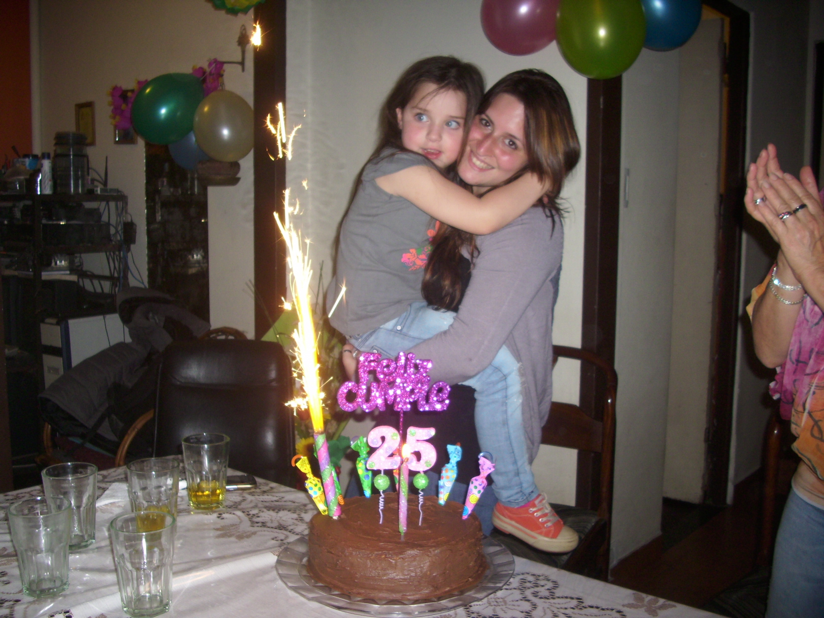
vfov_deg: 45.4
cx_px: 412
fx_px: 738
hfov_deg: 58.4
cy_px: 309
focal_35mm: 31
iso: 100
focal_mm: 6.2
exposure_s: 1/30
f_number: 2.8
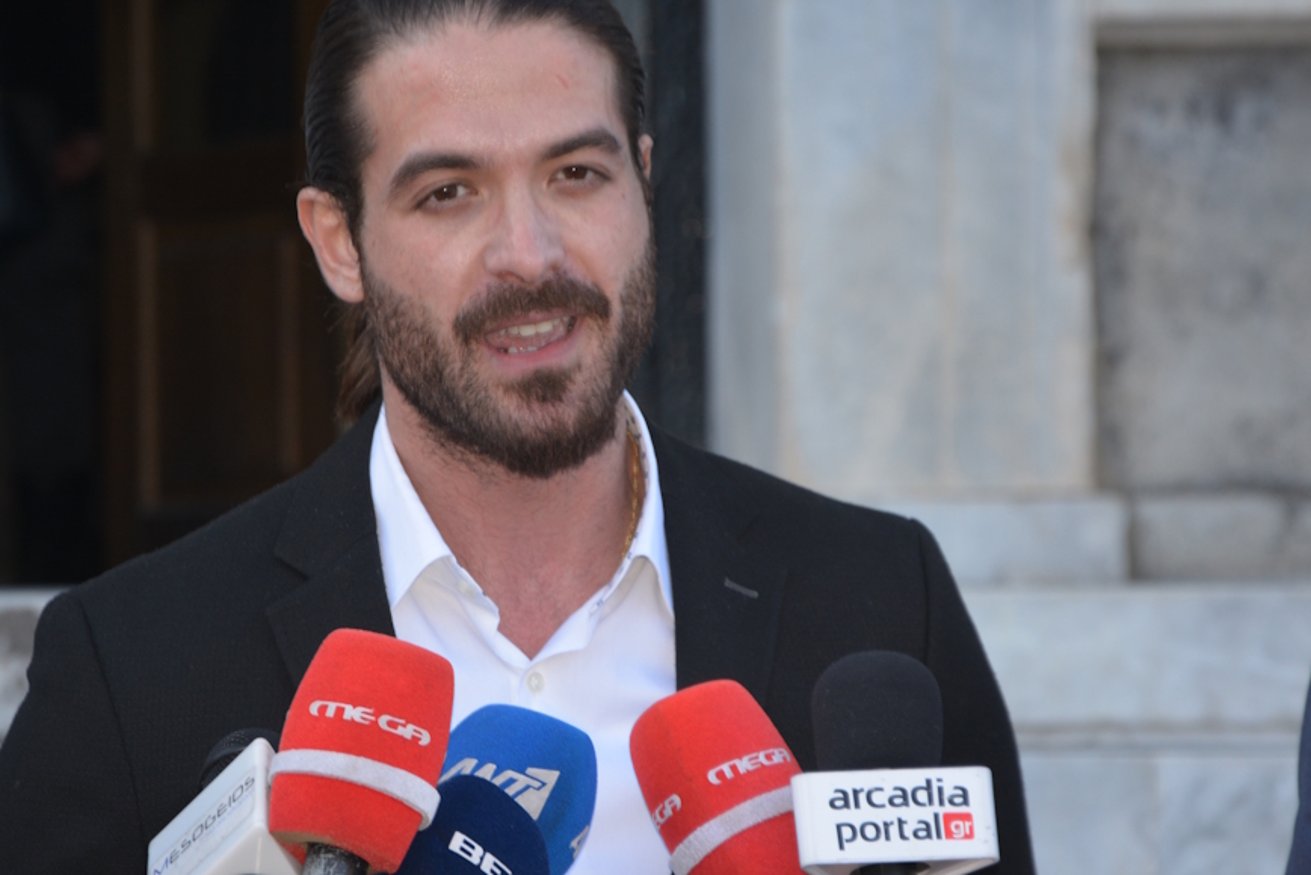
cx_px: 585
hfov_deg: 9.5
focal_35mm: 218
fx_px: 7928
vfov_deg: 6.3
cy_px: 472
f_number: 5.6
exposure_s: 1/125
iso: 280
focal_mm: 105
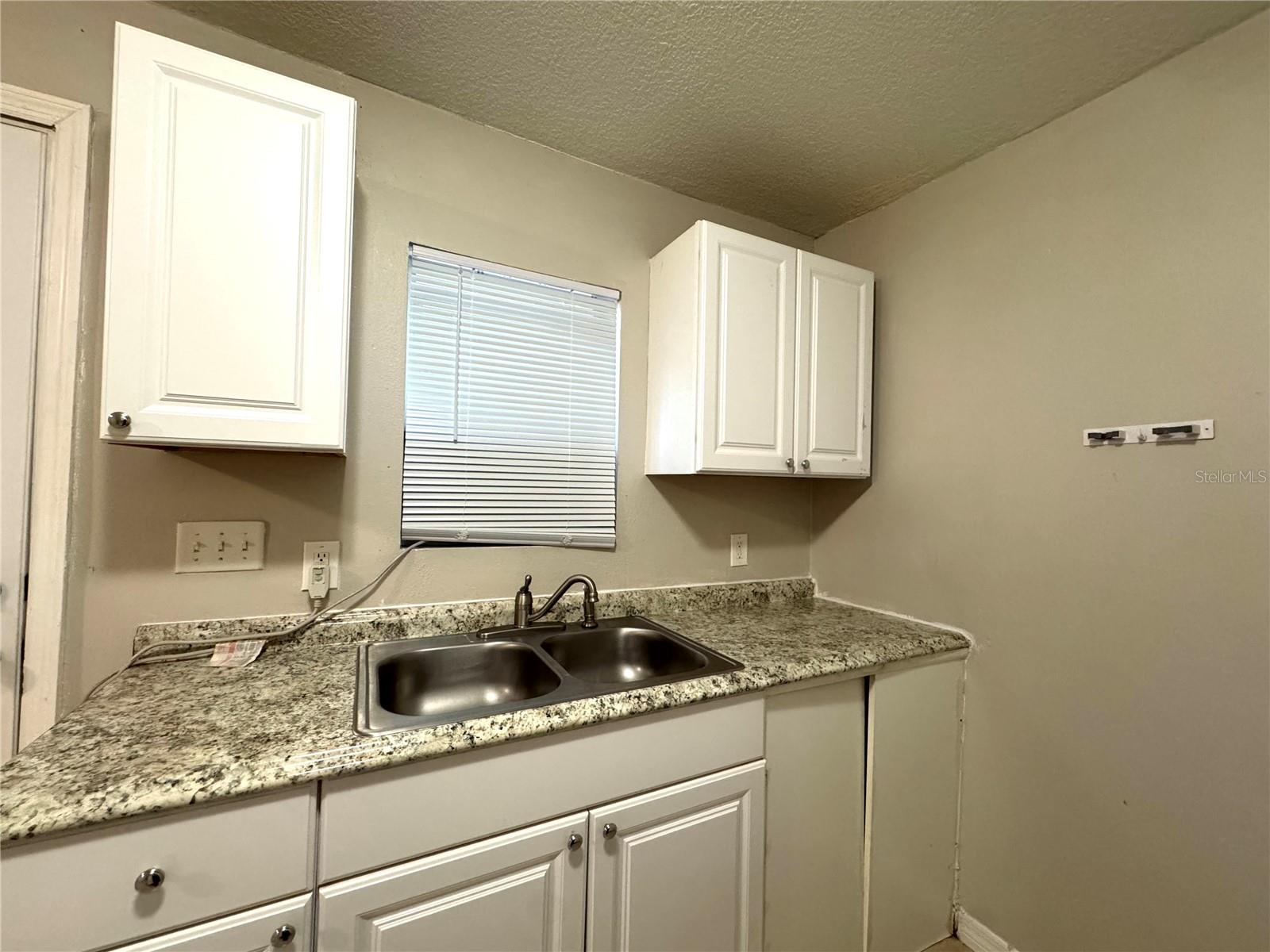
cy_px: 476
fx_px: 514
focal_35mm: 14
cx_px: 635
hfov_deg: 102.1
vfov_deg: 85.7
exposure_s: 1/60
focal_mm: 2.22
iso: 400
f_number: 2.2
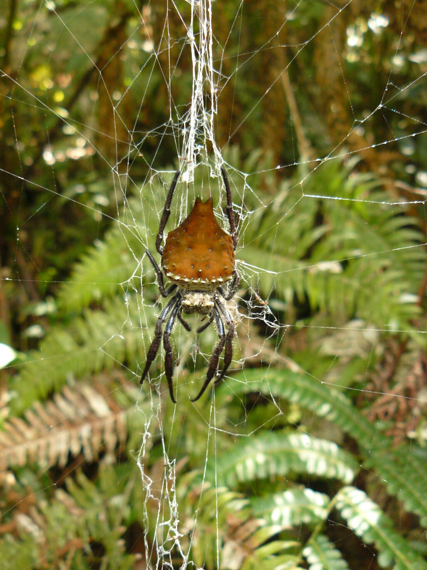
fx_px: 625
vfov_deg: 49.0
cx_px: 208
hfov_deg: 37.7
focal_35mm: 38
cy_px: 300
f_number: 2.8
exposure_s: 1/20
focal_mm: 6
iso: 200
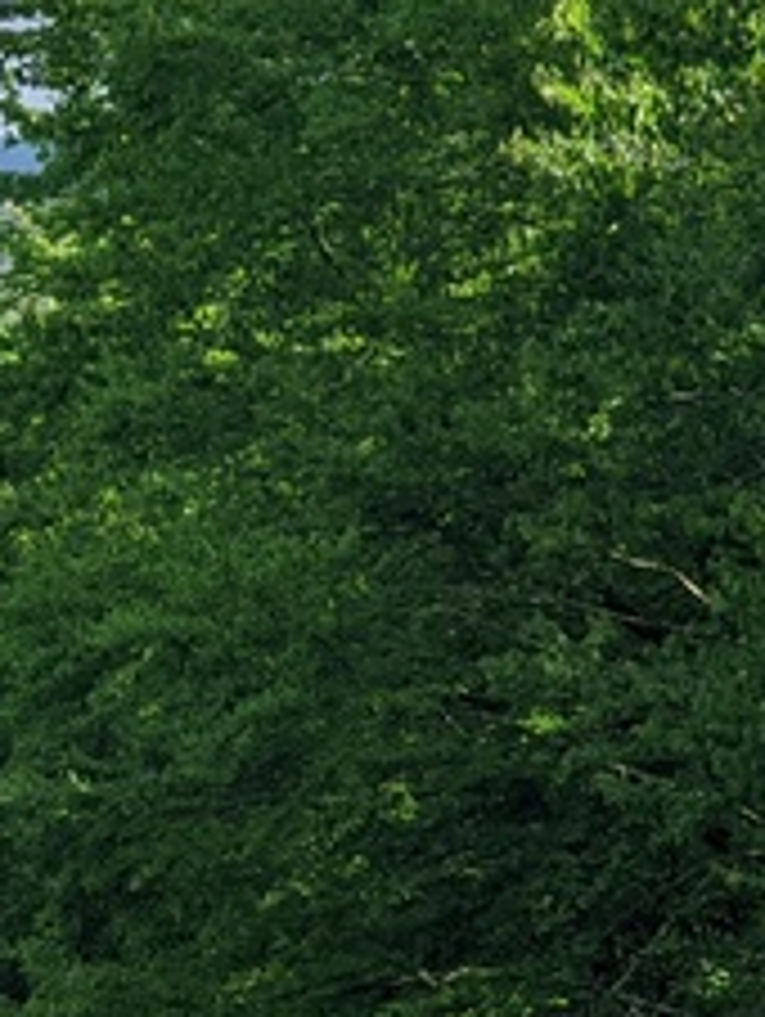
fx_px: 10823
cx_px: -626
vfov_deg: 5.3
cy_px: 1336
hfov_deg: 4.0
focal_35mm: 368
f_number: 3.5
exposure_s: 1/345
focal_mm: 19
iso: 33
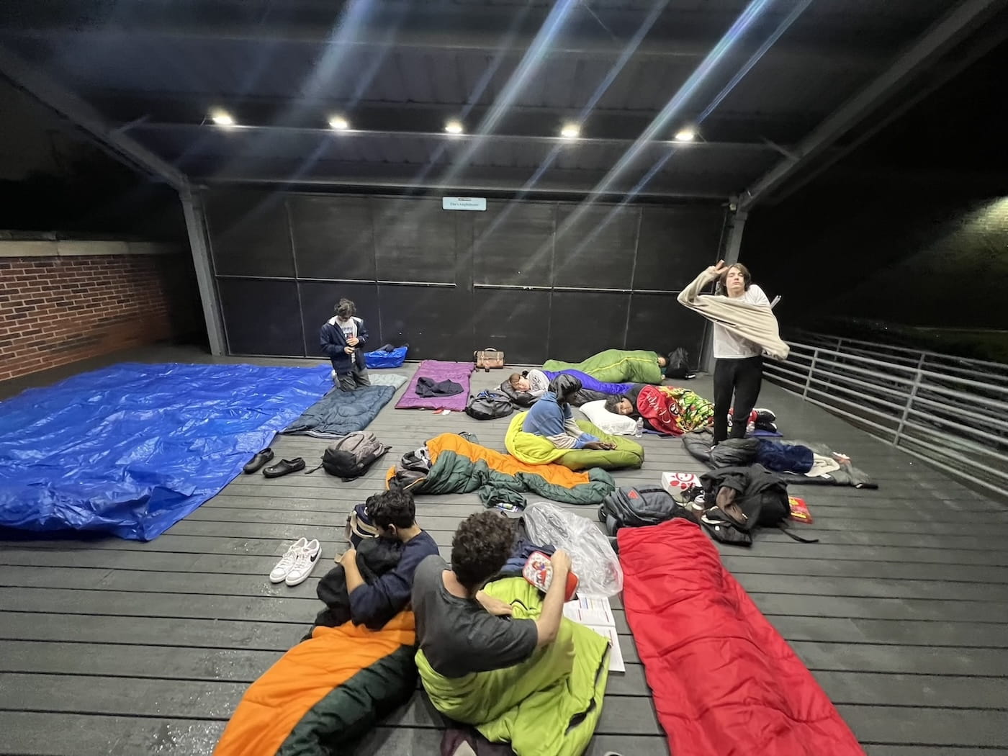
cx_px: 504
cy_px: 378
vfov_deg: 89.9
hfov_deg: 106.2
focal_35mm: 13
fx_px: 379
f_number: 1.8
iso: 640
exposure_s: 1/60
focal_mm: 1.57
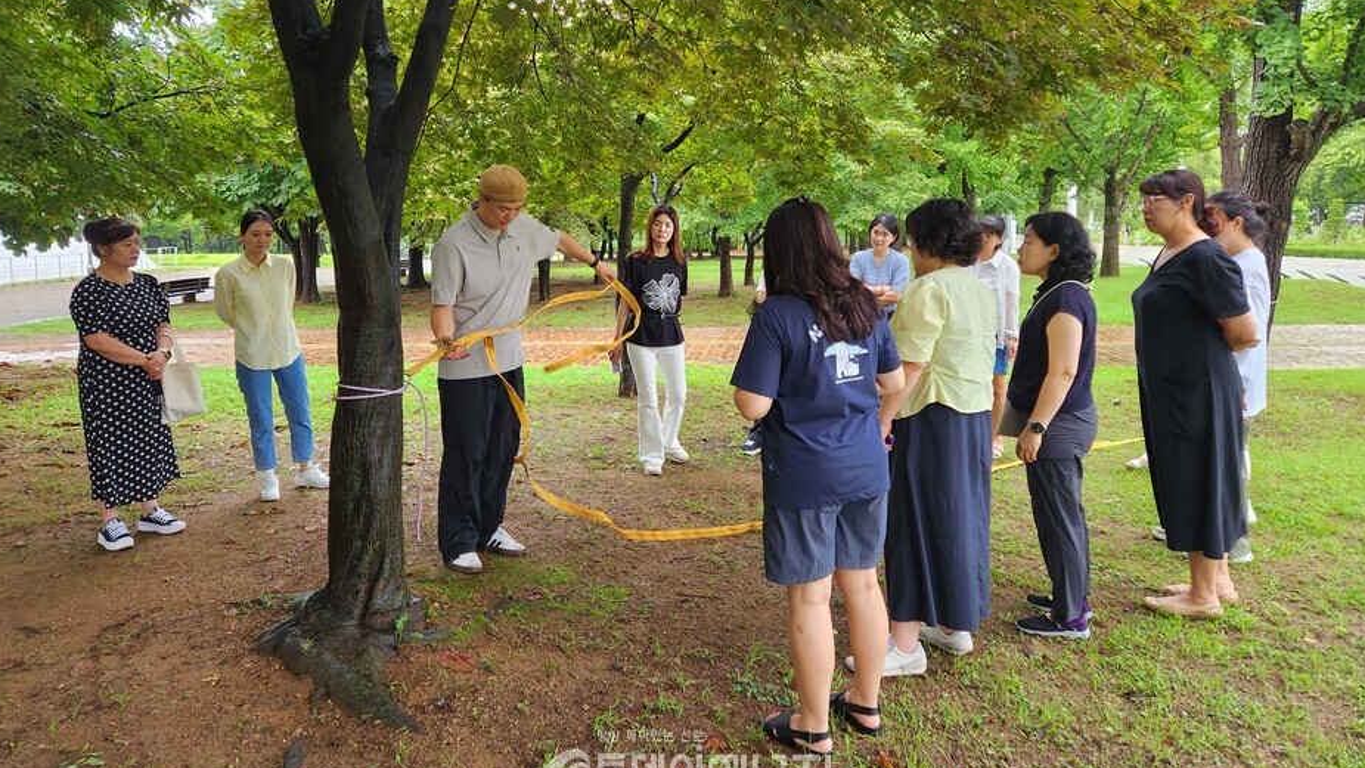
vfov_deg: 43.9
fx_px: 941
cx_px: 661
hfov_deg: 71.9
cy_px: 279
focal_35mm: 26
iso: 160
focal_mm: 5.4
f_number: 1.8
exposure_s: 1/180
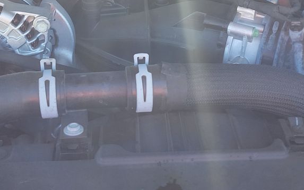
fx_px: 588
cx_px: 144
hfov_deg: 29.0
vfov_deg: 18.0
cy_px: 17
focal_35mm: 71
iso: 50
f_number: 1.8
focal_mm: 6.7
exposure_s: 1/59
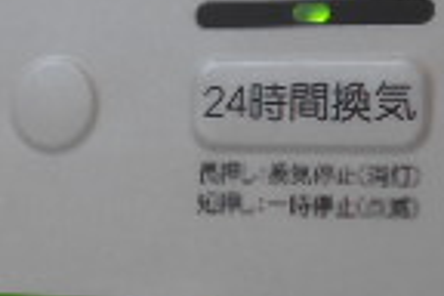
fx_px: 1480
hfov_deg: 16.8
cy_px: 222
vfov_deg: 11.4
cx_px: 22
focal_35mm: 120
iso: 80
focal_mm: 4.6
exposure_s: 1/60
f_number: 3.2
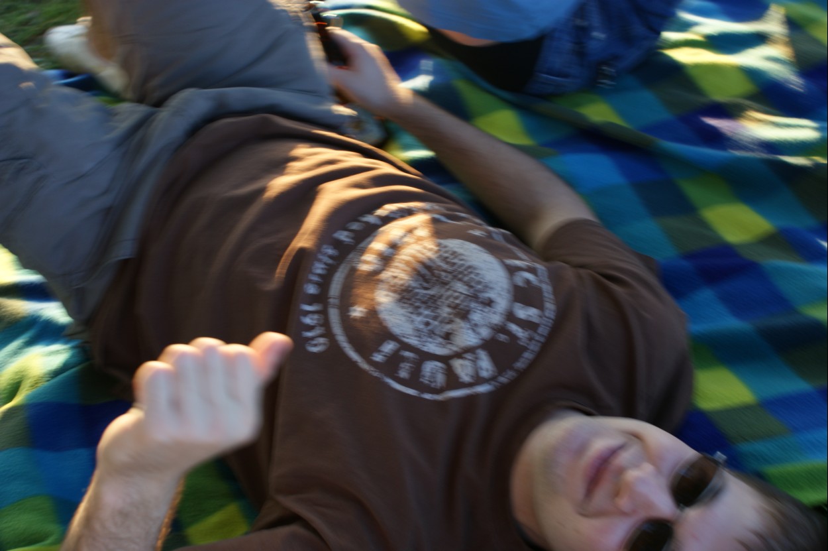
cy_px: 276
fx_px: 1206
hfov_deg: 37.9
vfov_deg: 25.7
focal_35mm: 52
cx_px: 414
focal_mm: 35
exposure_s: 1/25
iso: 100
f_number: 5.6
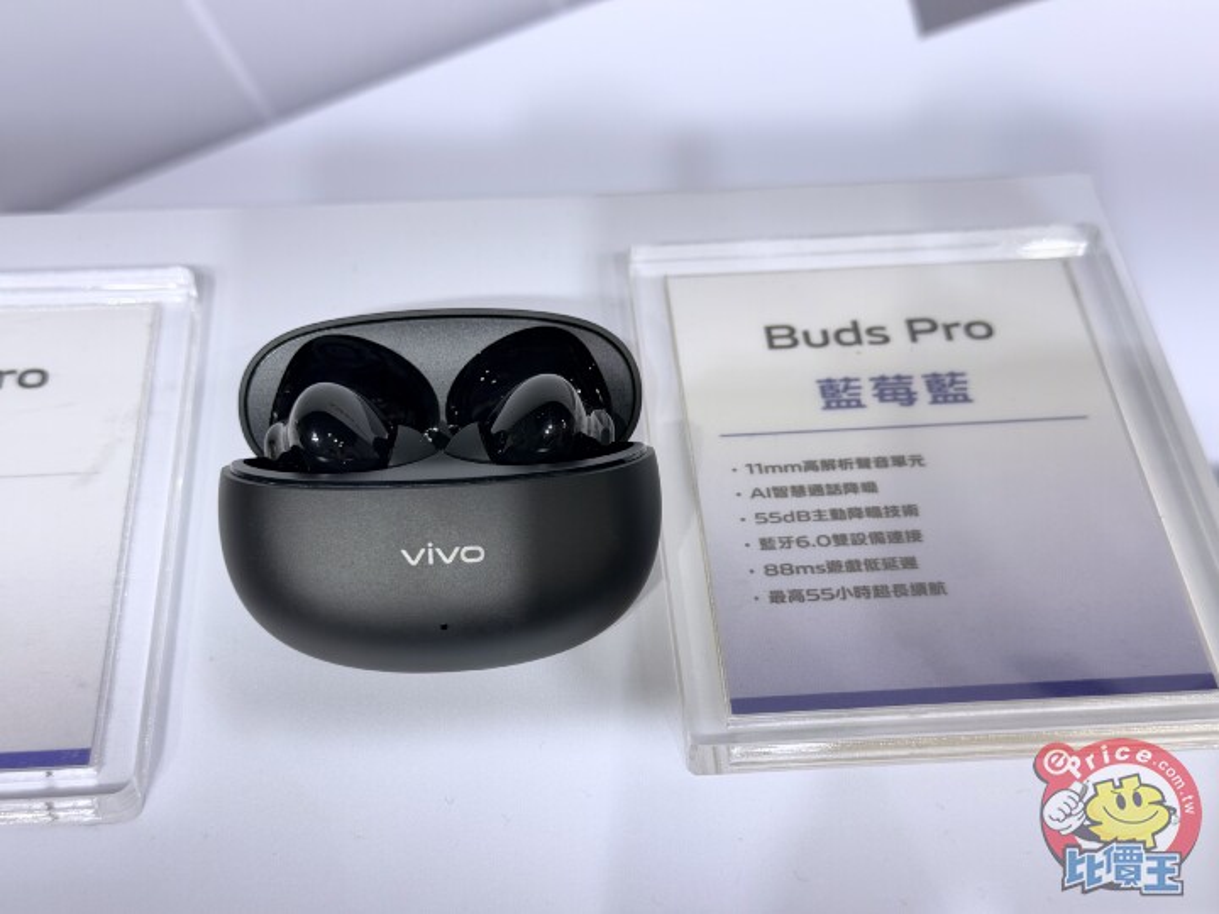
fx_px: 1690
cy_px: 457
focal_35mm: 48
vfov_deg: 30.3
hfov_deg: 39.7
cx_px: 610
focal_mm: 6.76
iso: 64
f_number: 1.78
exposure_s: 1/265
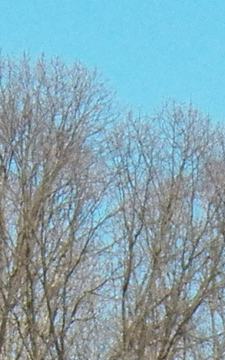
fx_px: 8391
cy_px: 920
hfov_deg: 1.5
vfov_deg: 2.4
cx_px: 234
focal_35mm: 855
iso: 125
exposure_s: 1/1000
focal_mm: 17.1
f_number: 4
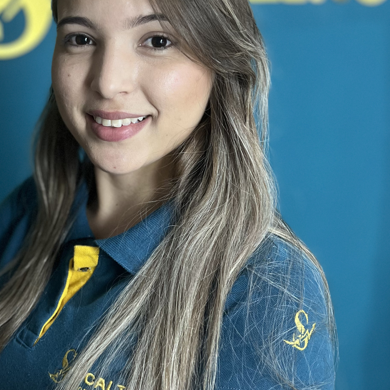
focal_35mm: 51
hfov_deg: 32.9
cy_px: 142
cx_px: 108
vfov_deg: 33.2
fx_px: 650
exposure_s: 1/60
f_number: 1.5
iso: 320
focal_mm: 5.7
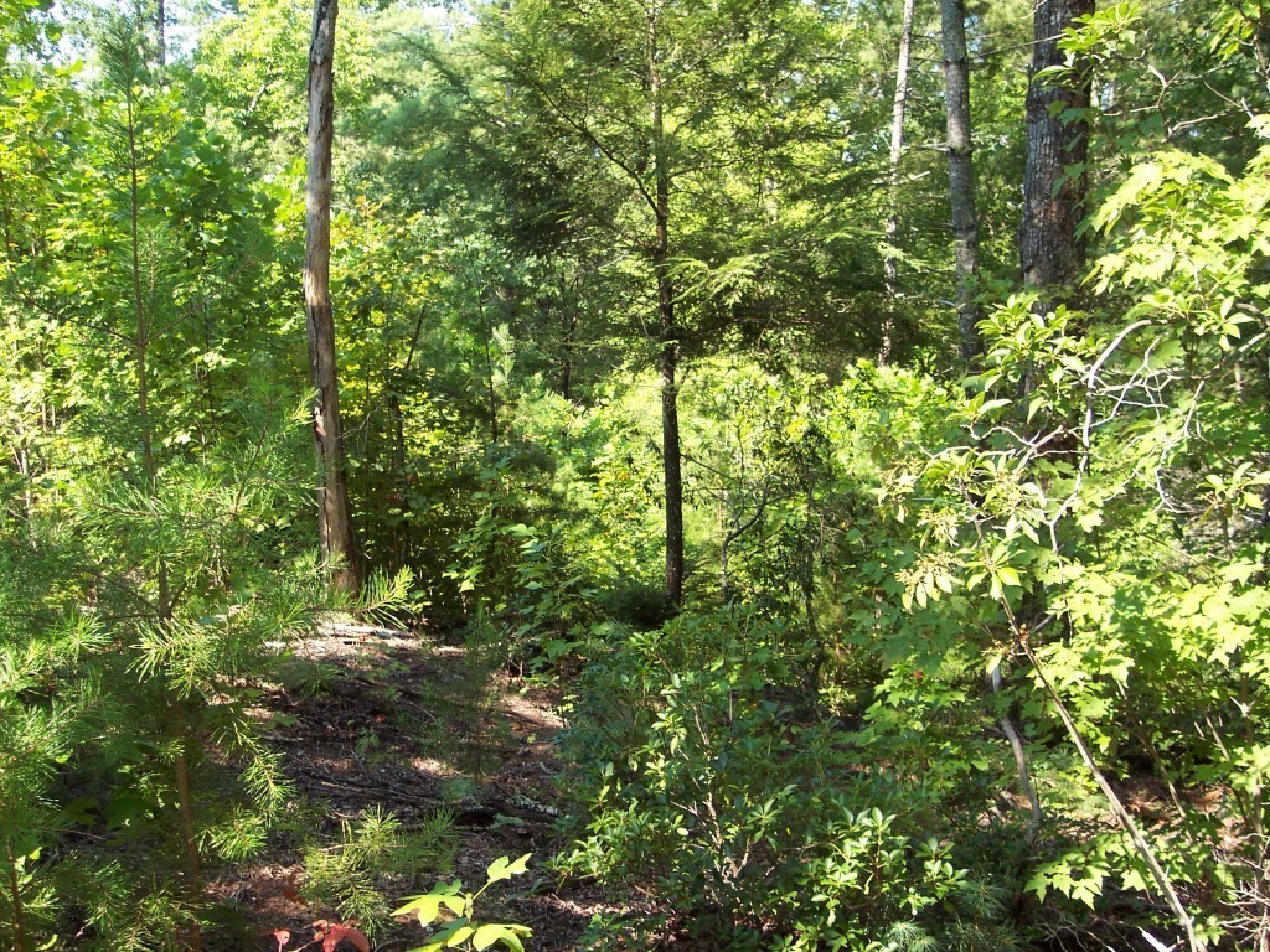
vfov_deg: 37.7
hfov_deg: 49.0
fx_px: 1394
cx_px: 635
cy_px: 476
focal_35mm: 38
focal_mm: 8
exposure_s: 1/250
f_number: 2.8
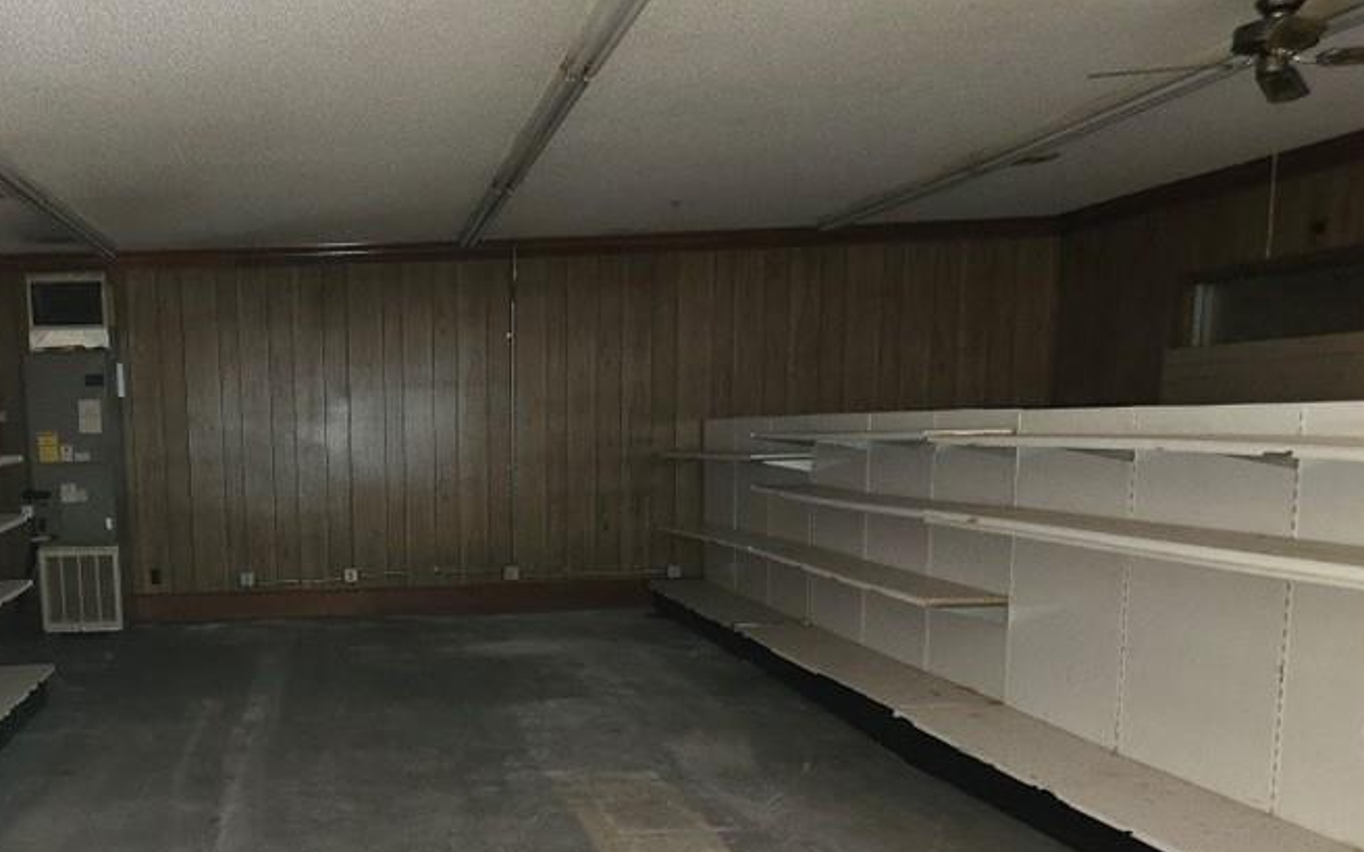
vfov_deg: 32.8
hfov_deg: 49.6
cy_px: 662
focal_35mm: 38
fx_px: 1413
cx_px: 350
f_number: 1.8
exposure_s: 1/12
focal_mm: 5.4
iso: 500
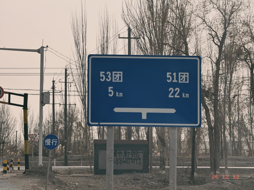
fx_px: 888
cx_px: 128
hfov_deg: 16.3
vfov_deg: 12.2
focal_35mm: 121
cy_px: 95
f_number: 2.8
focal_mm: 15.66
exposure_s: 1/2358
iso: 50
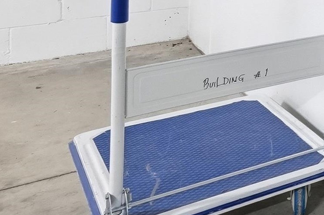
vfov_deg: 17.6
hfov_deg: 19.6
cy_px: -121
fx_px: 612
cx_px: 620
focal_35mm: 68
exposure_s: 1/40
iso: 800
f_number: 7.1
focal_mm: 11
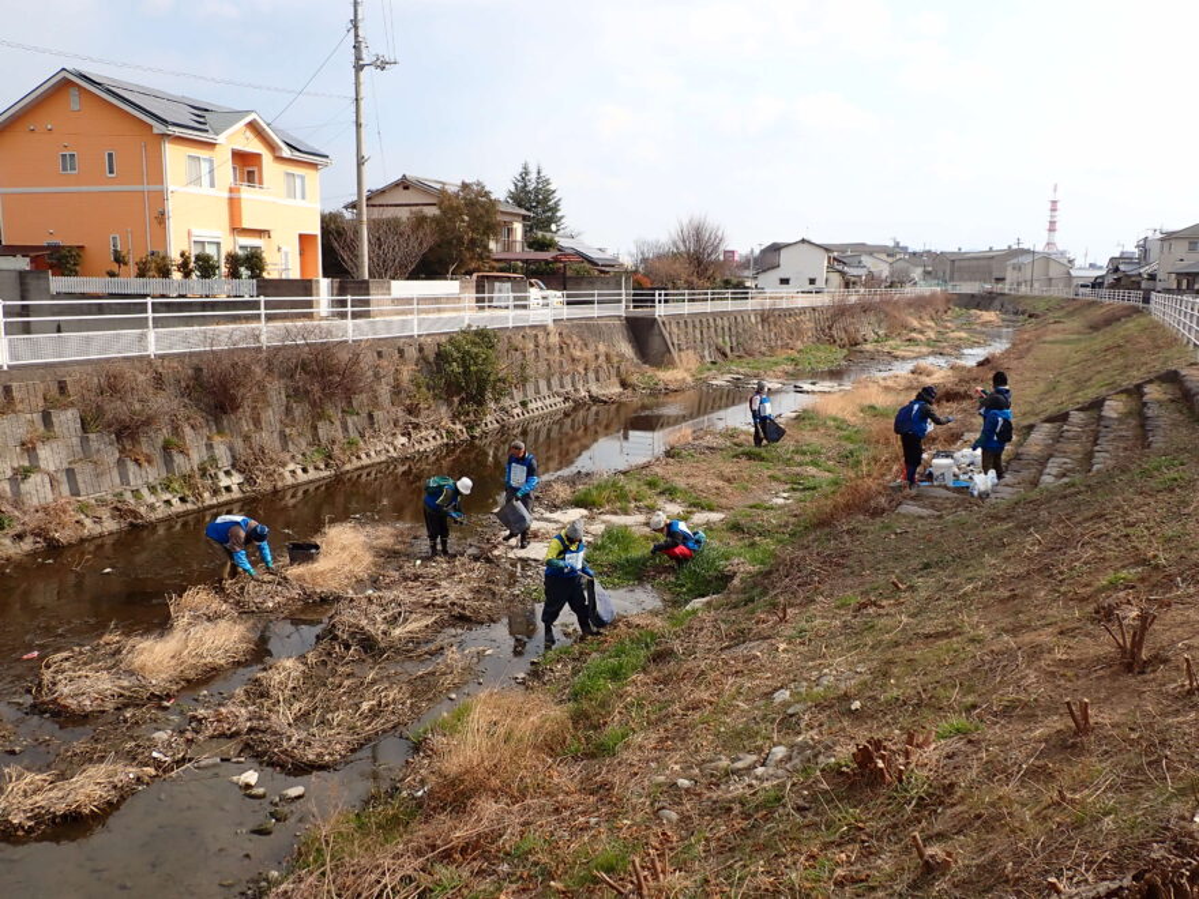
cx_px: 600
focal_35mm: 30
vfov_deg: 46.8
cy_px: 450
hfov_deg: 60.0
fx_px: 1039
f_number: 3.2
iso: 100
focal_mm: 5.4
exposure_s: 1/1000
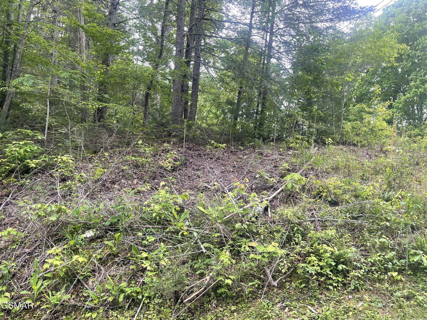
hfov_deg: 69.4
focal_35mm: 25
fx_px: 308
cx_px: 214
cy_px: 160
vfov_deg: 54.9
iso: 50
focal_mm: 5.1
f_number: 1.6
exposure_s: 1/121
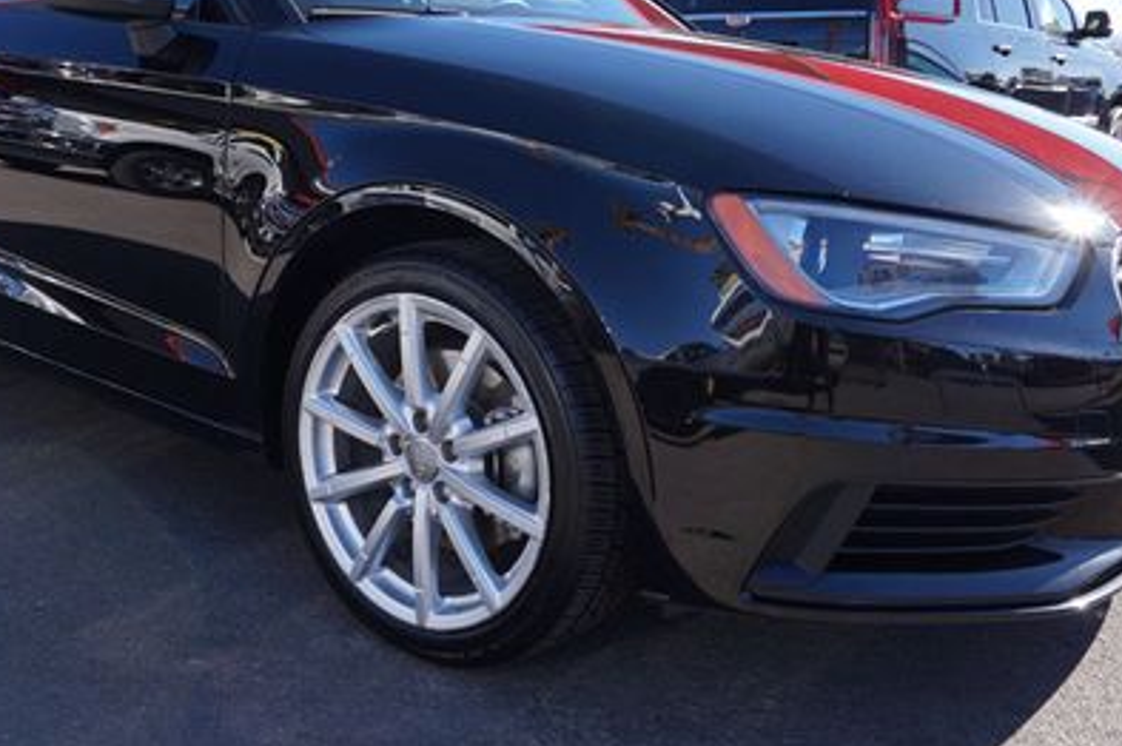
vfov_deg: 34.0
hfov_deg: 49.4
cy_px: 288
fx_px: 1214
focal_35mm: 39
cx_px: 464
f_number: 8
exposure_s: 1/100
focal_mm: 16
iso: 100
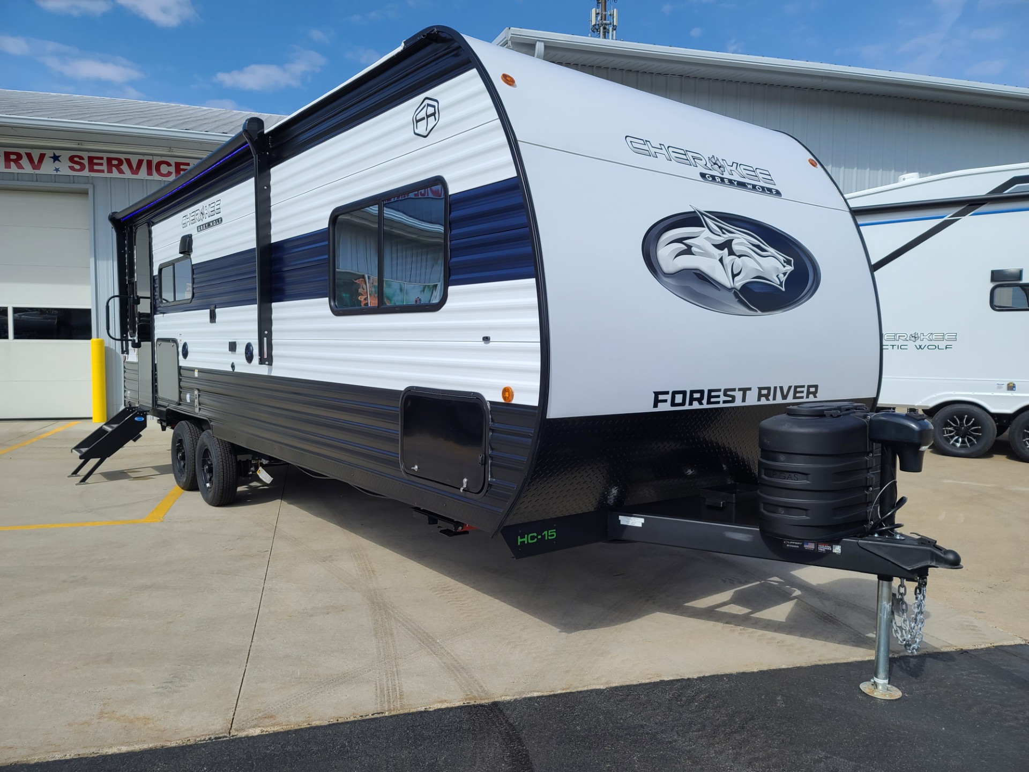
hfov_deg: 69.4
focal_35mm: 25
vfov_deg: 54.9
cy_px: 386
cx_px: 514
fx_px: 743
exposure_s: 1/1139
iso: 16
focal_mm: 7
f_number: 1.8
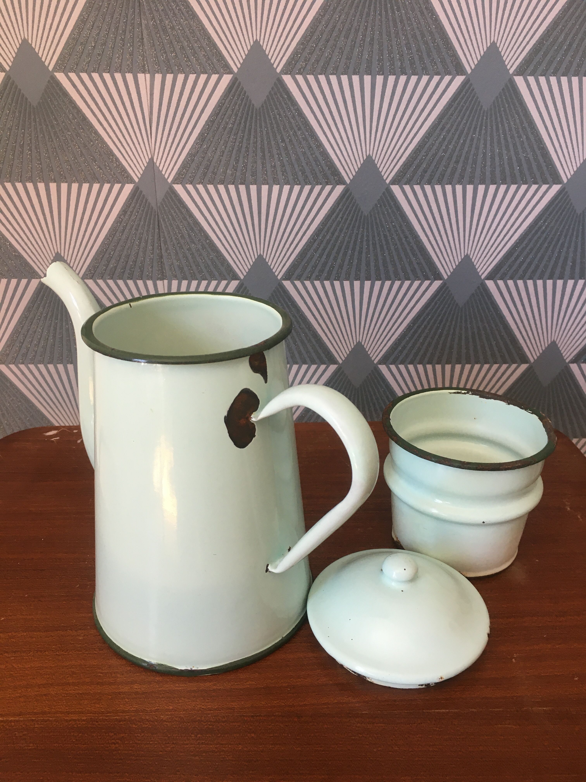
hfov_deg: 48.2
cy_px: 391
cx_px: 293
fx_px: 655
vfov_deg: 61.7
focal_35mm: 29
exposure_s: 1/33
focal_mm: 4.15
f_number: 2.2
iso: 80
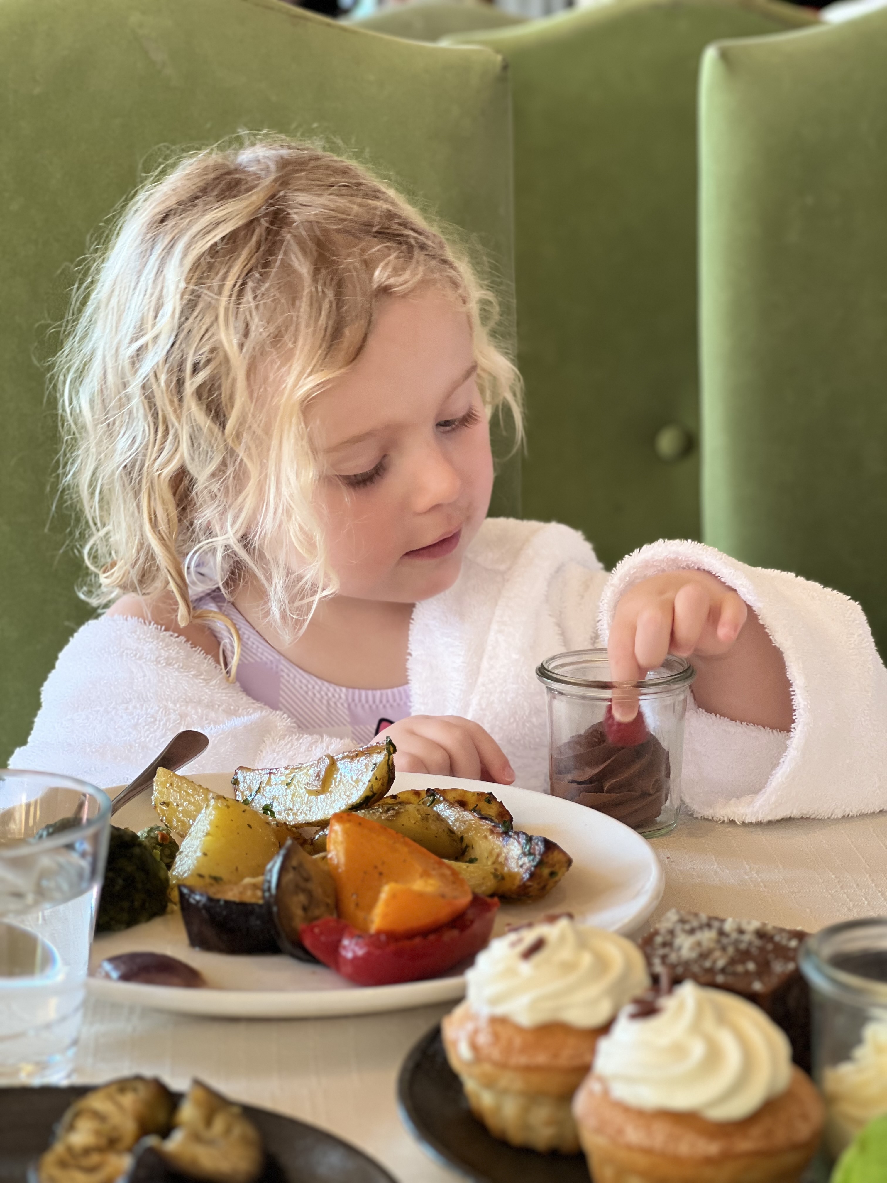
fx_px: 2631
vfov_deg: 25.3
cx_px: 444
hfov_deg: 19.1
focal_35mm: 77
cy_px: 592
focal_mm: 9
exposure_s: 1/33
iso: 125
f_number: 2.8
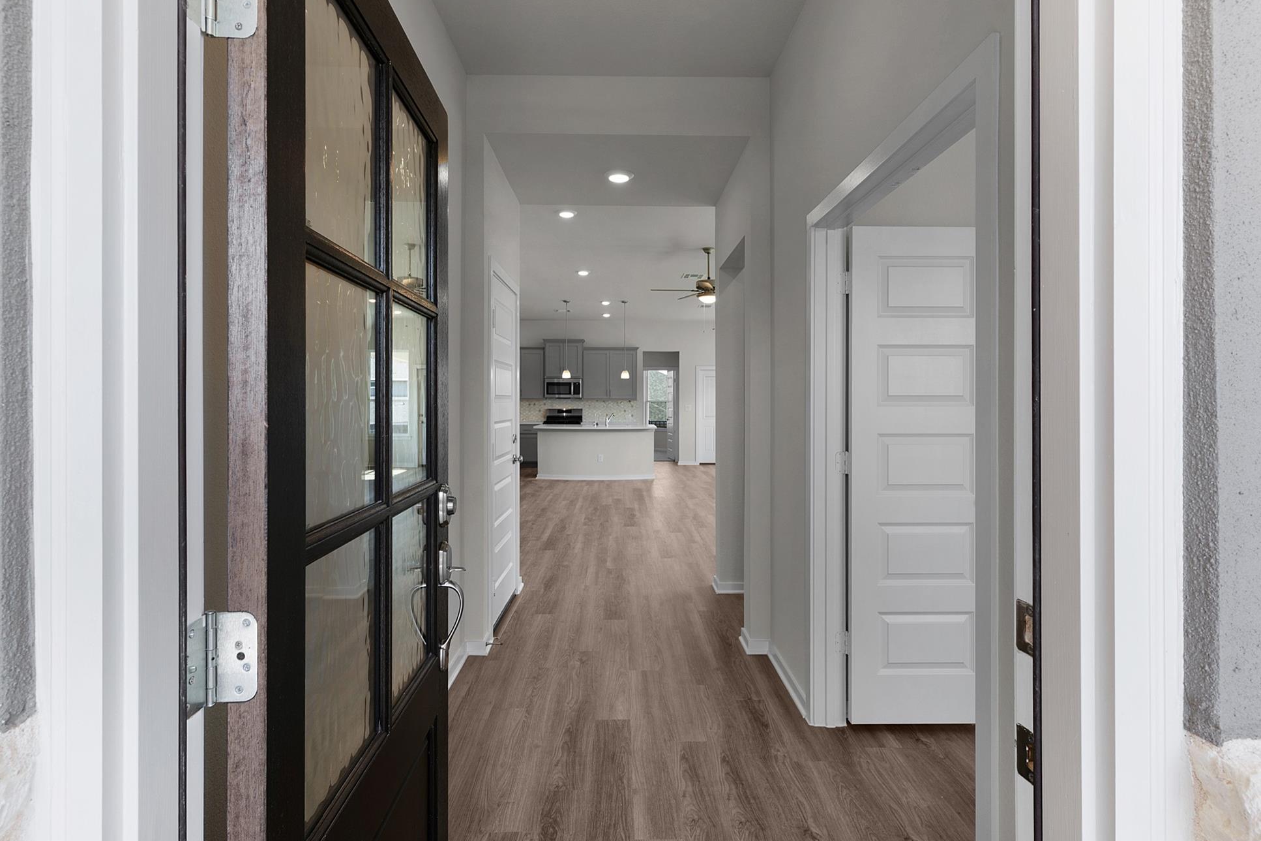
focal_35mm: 18
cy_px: 398
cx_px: 636
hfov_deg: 90.0
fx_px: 630
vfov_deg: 67.3
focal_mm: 17
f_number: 9
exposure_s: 1/20
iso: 160
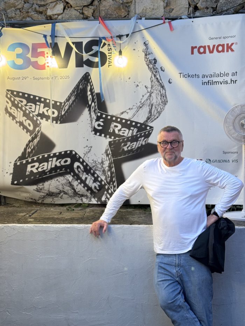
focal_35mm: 48
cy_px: 163
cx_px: 122
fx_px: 453
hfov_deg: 30.3
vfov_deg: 39.7
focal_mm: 6.76
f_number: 1.78
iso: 160
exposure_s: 1/50
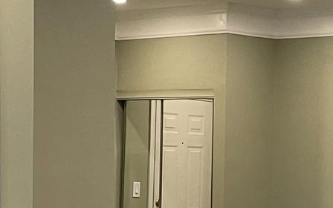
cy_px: 181
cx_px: 221
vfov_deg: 10.4
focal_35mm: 126
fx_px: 1143
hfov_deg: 16.5
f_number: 1.6
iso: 100
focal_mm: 4.2
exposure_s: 1/60
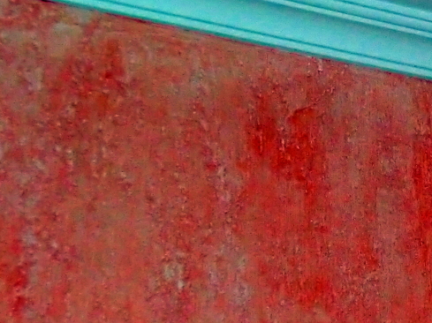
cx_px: 512
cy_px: 170
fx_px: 1746
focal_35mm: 140
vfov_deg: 10.6
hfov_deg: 13.7
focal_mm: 10.04
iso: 400
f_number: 4.5
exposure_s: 1/20
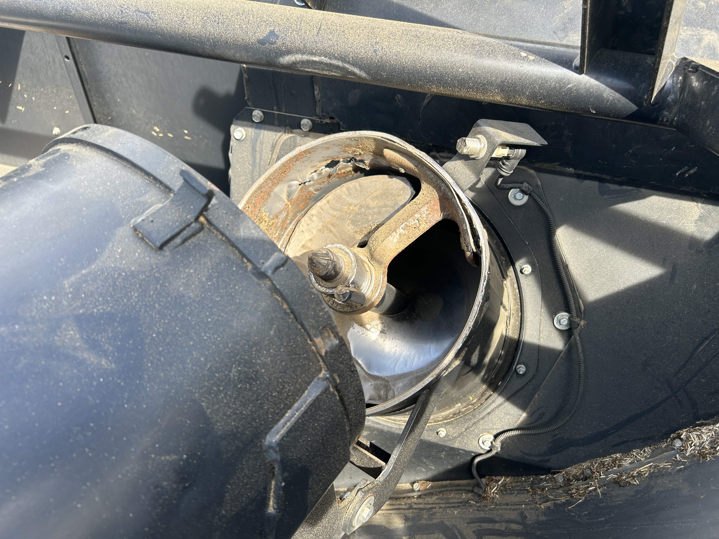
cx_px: 360
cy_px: 270
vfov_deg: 53.1
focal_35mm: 26
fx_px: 540
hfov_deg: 67.3
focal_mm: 5.7
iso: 50
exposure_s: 1/502
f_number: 1.5
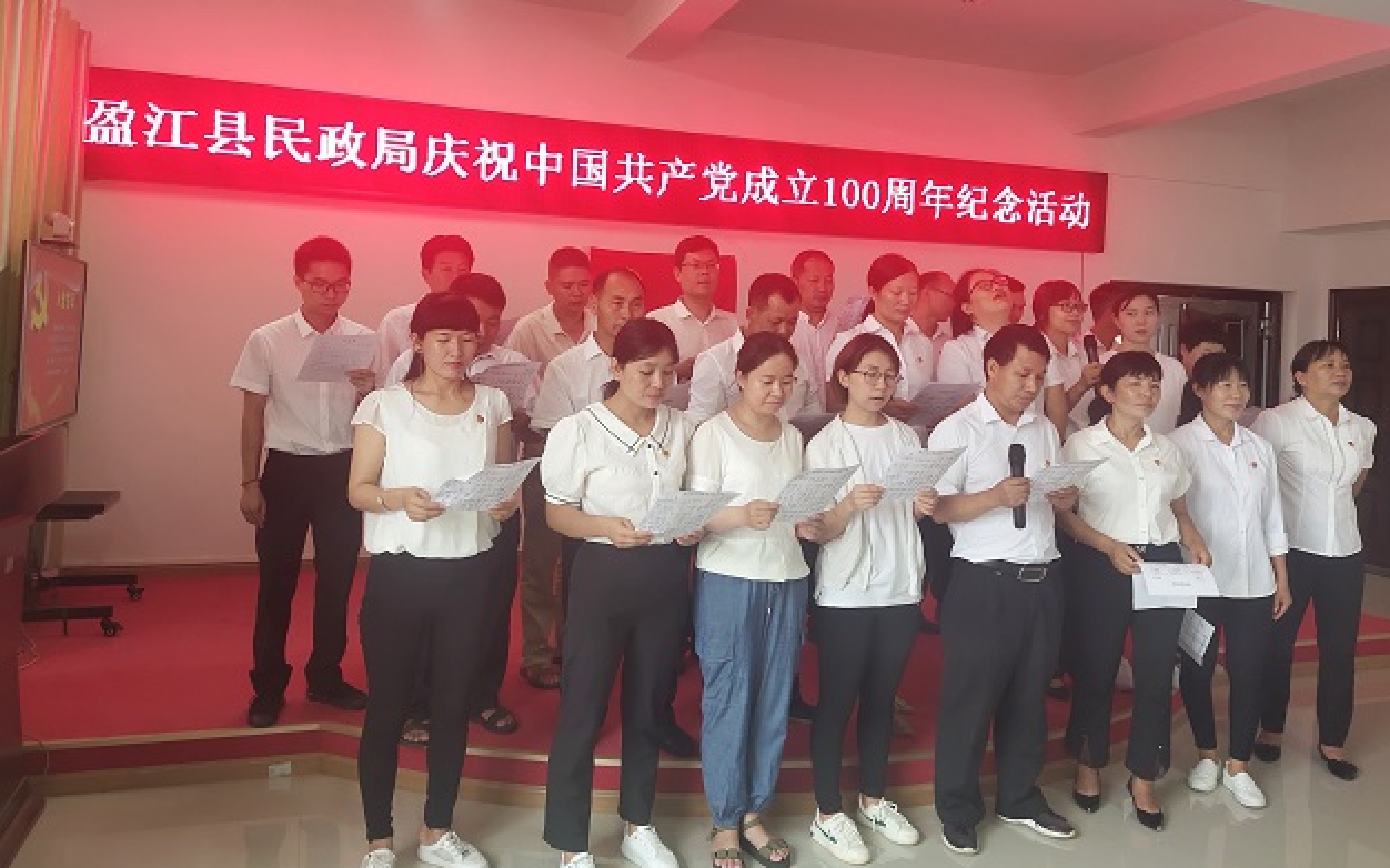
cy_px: 351
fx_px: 1477
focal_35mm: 39
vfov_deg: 32.7
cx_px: 695
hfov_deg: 50.4
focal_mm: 4.74
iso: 579
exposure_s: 1/100
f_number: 1.79
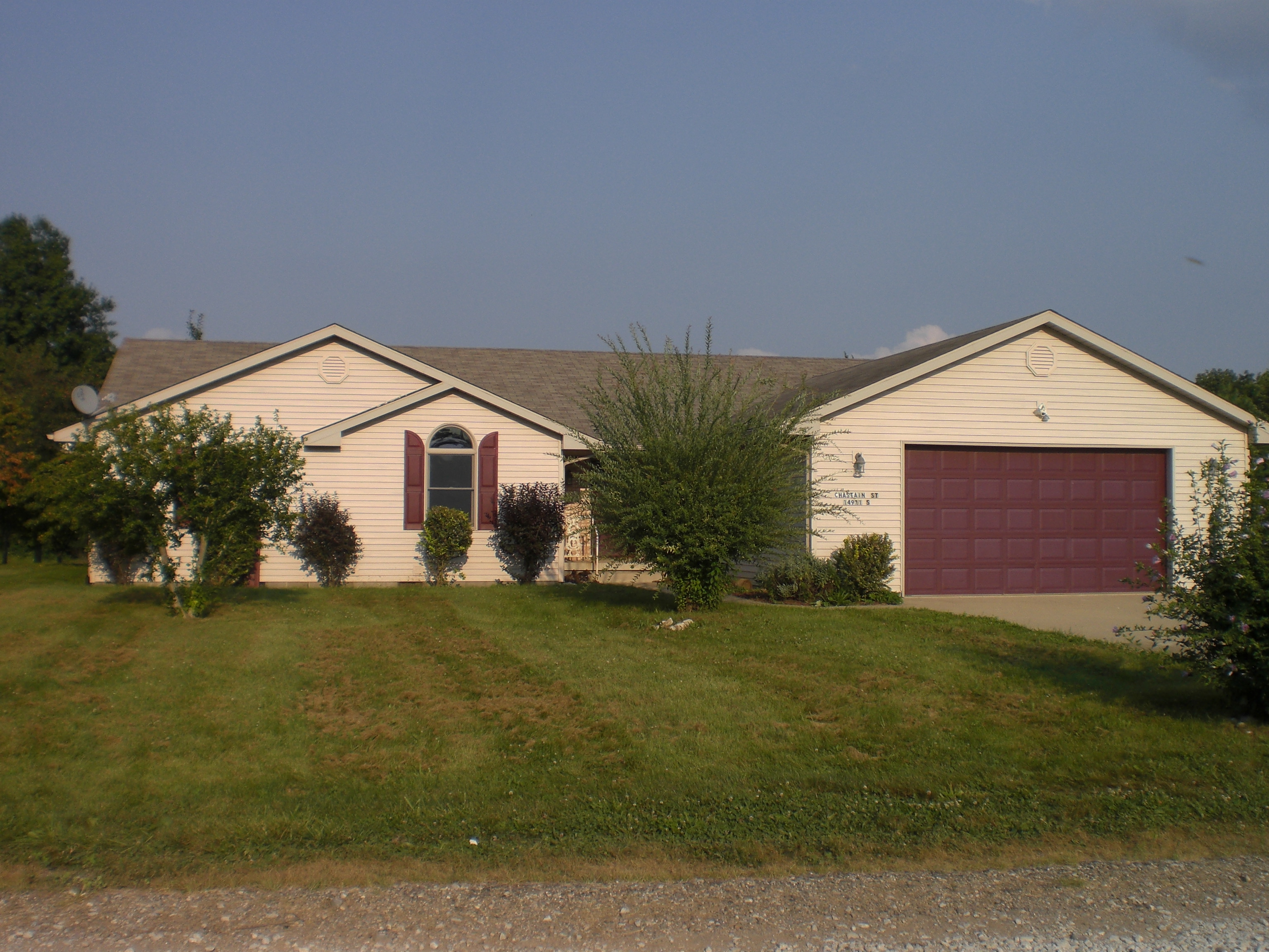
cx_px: 634
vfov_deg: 37.7
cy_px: 476
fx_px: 1393
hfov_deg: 49.0
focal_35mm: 38
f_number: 4.4
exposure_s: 1/500
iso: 50
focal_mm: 6.3
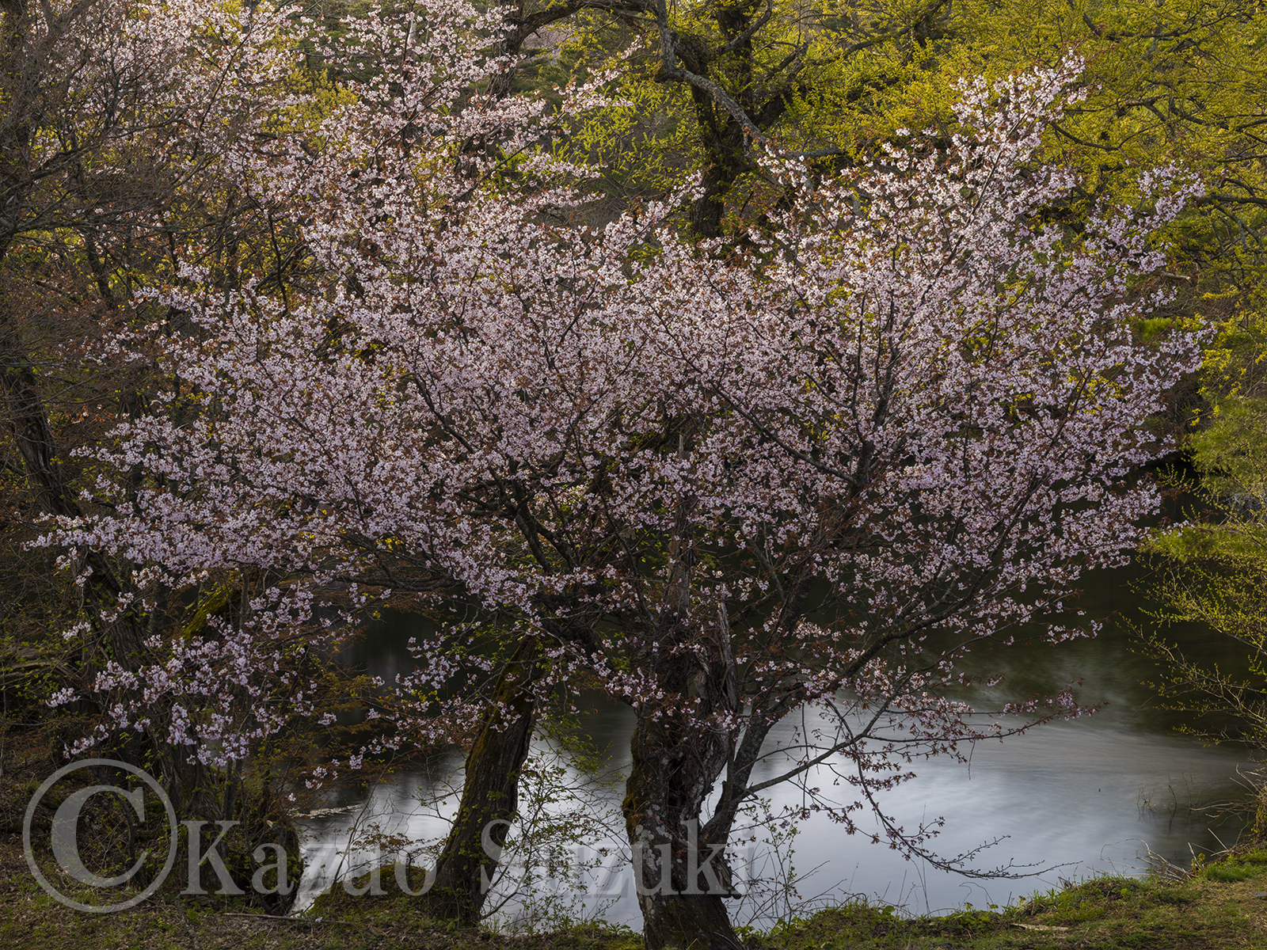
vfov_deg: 24.8
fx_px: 2159
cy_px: 475
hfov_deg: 32.7
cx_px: 634
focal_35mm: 59
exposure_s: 8
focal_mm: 75
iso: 100
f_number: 22
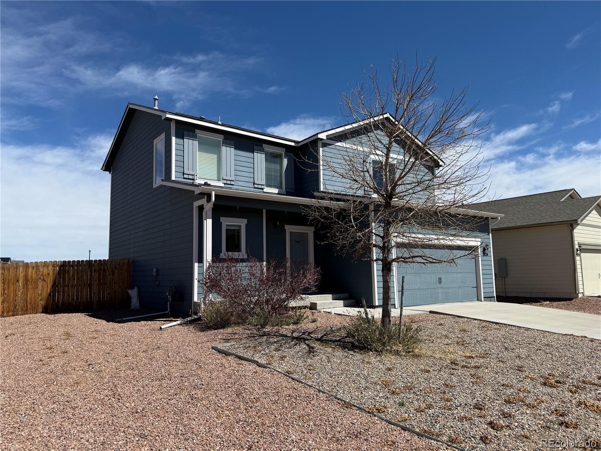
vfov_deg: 56.8
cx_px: 300
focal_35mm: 24
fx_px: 417
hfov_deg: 71.6
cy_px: 226
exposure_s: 1/6173
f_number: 1.78
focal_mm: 6.76
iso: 80
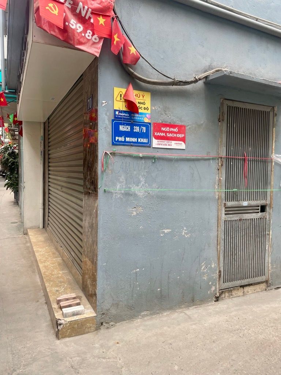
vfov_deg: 67.3
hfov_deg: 53.1
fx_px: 281
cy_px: 188
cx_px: 140
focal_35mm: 26
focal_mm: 4.2
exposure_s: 1/219
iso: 32
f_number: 1.6
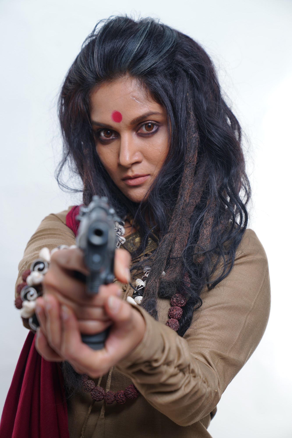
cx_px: 146
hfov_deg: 19.5
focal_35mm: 70
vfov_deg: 28.8
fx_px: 851
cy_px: 219
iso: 100
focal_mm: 70
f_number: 4.5
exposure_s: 1/125
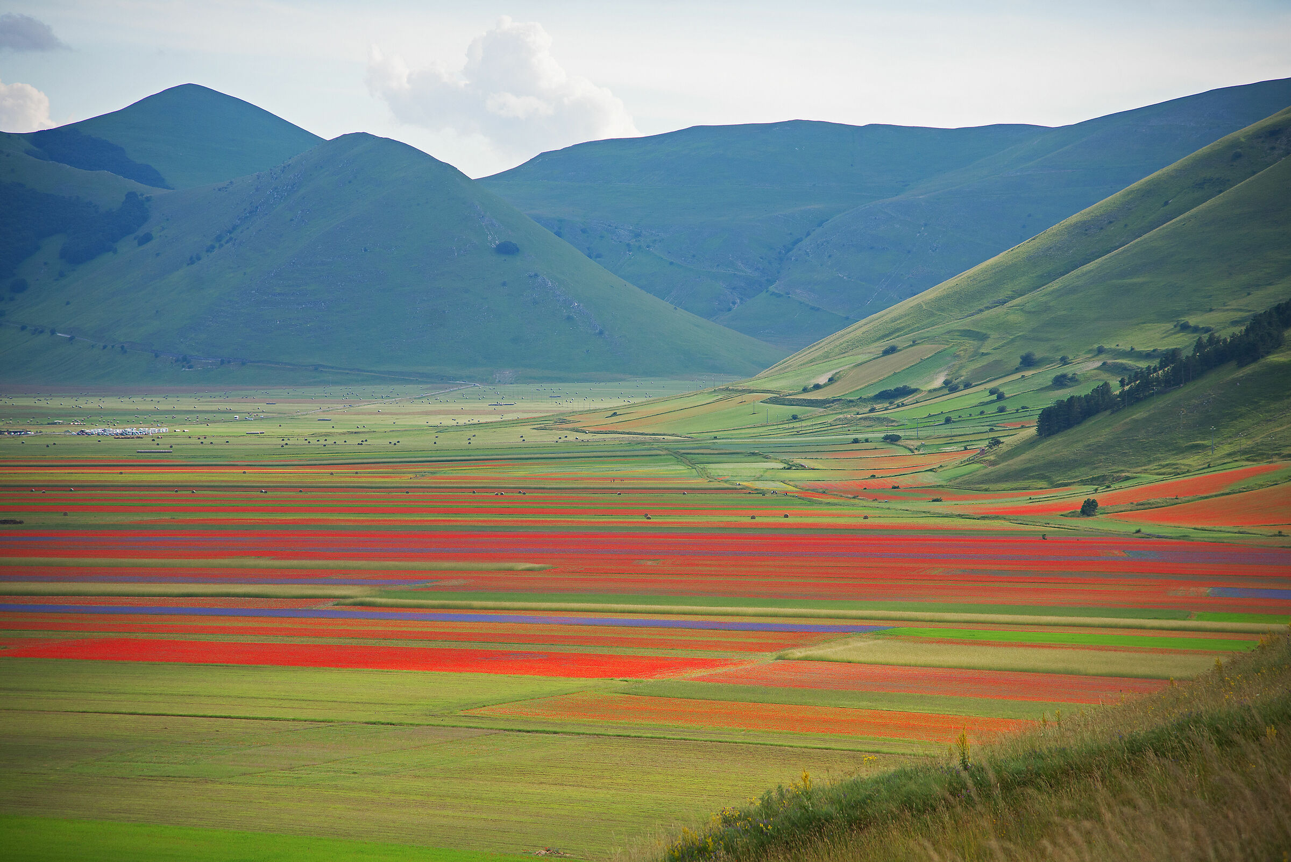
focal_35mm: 120
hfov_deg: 17.1
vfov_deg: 11.4
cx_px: 646
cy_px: 431
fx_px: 4305
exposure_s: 1/800
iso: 500
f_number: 4
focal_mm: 120
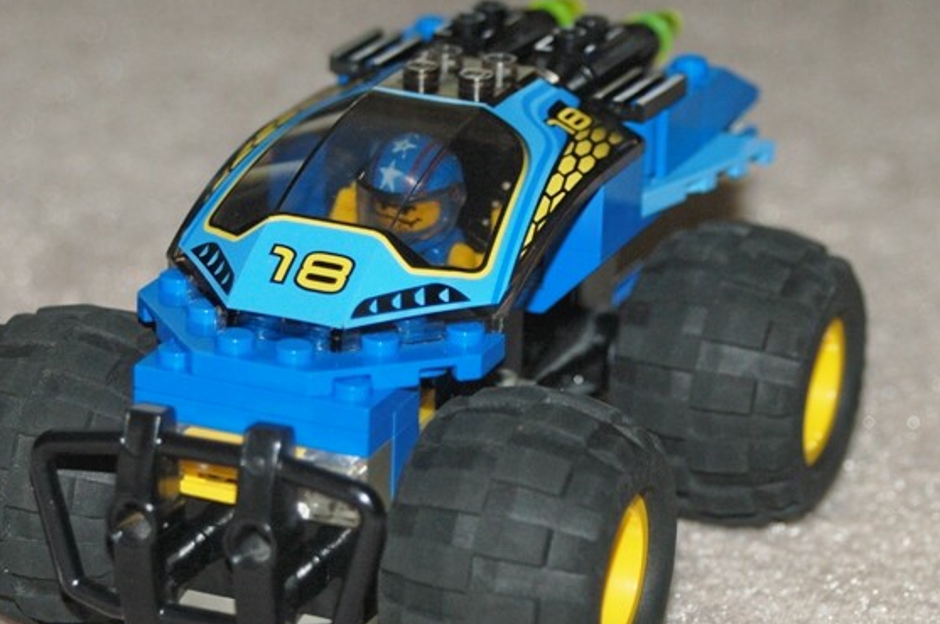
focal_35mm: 162
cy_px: 307
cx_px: 430
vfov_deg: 8.5
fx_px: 4225
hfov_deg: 12.7
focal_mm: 80
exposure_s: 1/60
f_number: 5.6
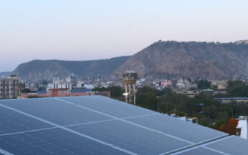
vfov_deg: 18.0
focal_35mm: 72
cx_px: 161
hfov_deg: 28.5
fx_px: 486
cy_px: 52
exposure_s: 1/125
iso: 1250
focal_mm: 24
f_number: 8
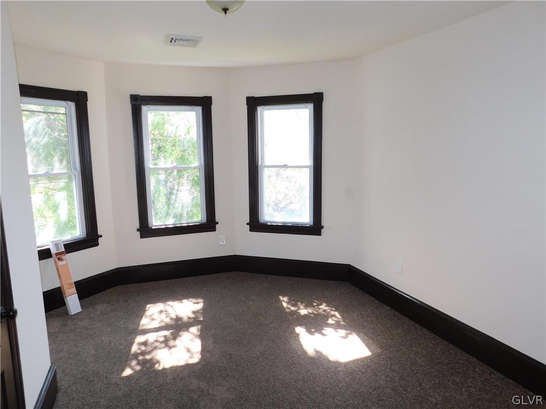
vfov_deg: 56.8
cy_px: 204
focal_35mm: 24
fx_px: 379
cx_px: 273
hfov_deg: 71.6
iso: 125
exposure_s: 1/50
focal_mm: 4.1
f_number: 3
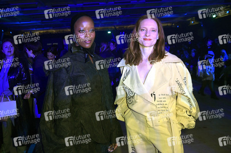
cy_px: 76
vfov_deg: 42.3
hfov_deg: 60.3
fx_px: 199
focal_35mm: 31
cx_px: 116
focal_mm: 31
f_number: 5
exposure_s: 1/160
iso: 2000
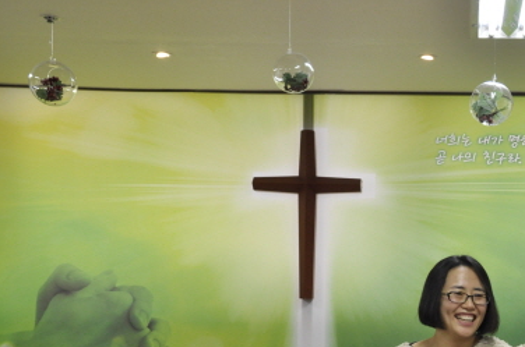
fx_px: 975
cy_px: 311
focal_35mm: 67
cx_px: 483
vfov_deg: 19.8
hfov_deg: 28.8
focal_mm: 24
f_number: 6.3
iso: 800
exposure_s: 1/60
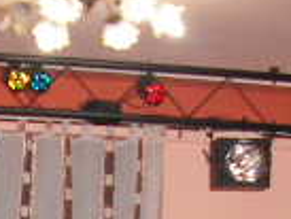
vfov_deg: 8.3
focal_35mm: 168
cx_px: 4
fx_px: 1414
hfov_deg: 11.6
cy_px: 481
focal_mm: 6
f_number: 3.2
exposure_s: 1/40
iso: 200
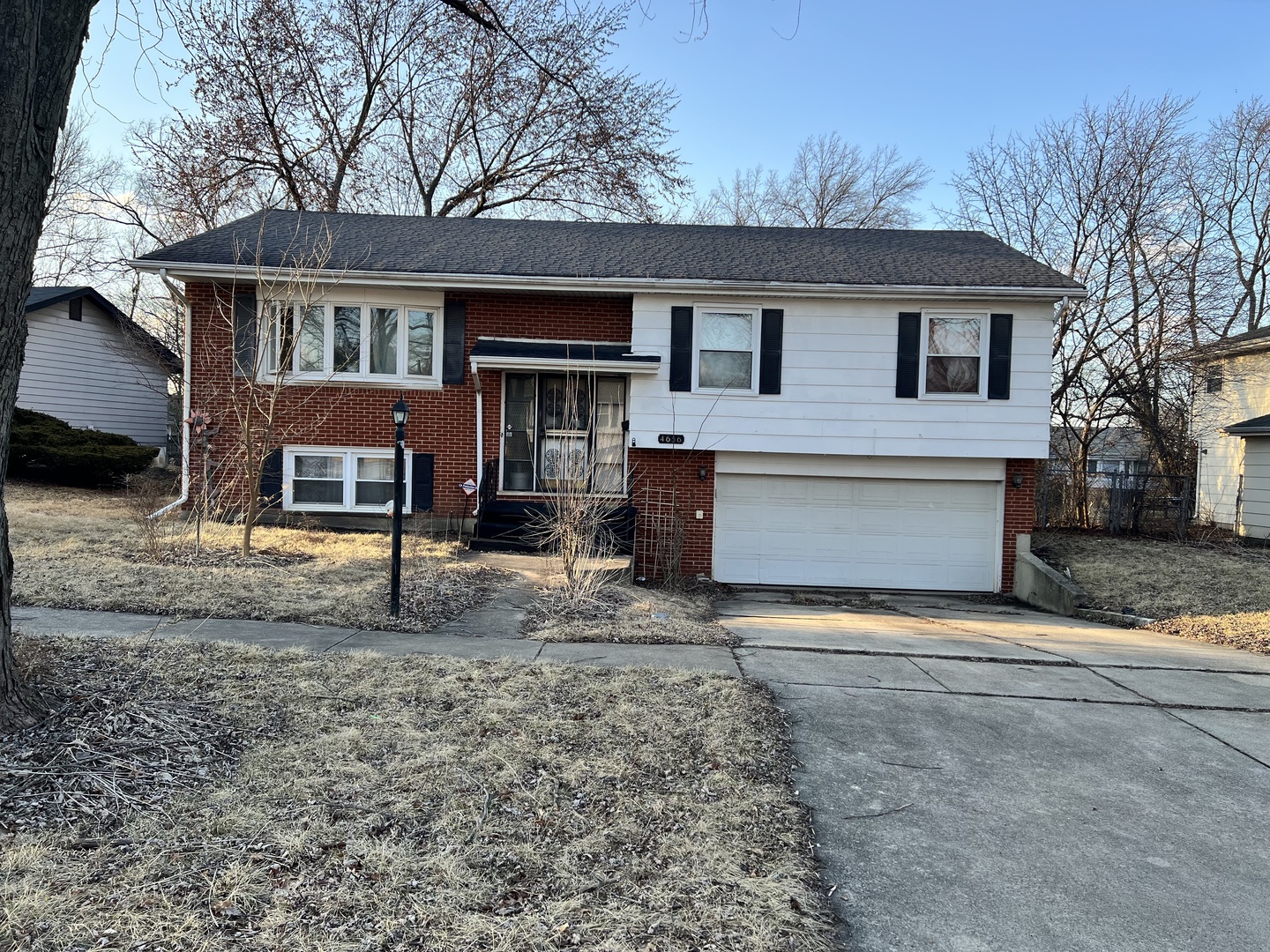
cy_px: 476
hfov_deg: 67.3
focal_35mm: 26
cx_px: 635
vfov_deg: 53.1
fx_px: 954
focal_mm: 5.7
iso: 50
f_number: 1.5
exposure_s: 1/572
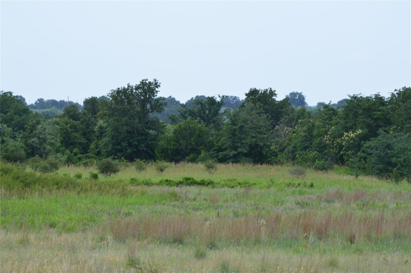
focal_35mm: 300
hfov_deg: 6.9
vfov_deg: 4.6
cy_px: 136
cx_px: 206
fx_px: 3421
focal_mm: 200
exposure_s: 1/250
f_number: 10
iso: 400
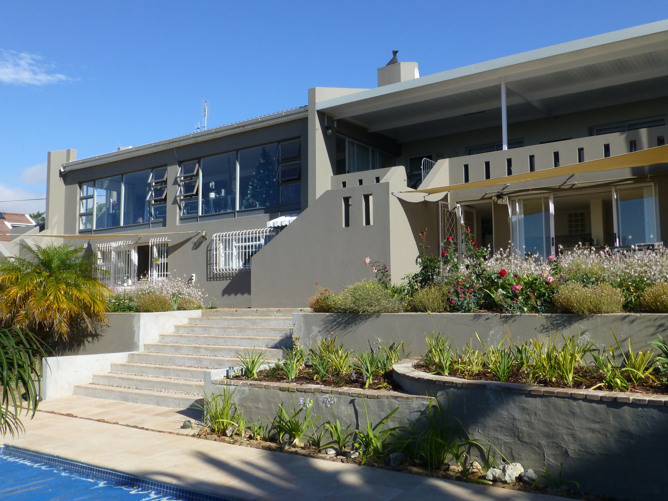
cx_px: 334
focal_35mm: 30
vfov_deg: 46.8
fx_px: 579
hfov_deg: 60.0
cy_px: 250
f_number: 4
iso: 200
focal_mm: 5.4
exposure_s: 1/2000
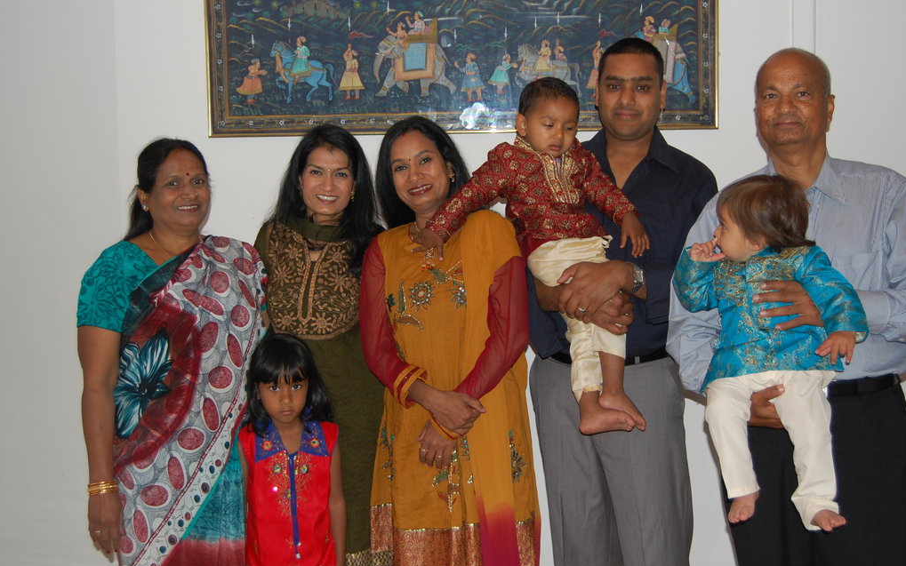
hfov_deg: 46.2
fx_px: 1062
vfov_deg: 29.9
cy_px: 281
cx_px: 453
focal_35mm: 43
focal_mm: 28
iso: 400
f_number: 4.2
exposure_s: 1/60
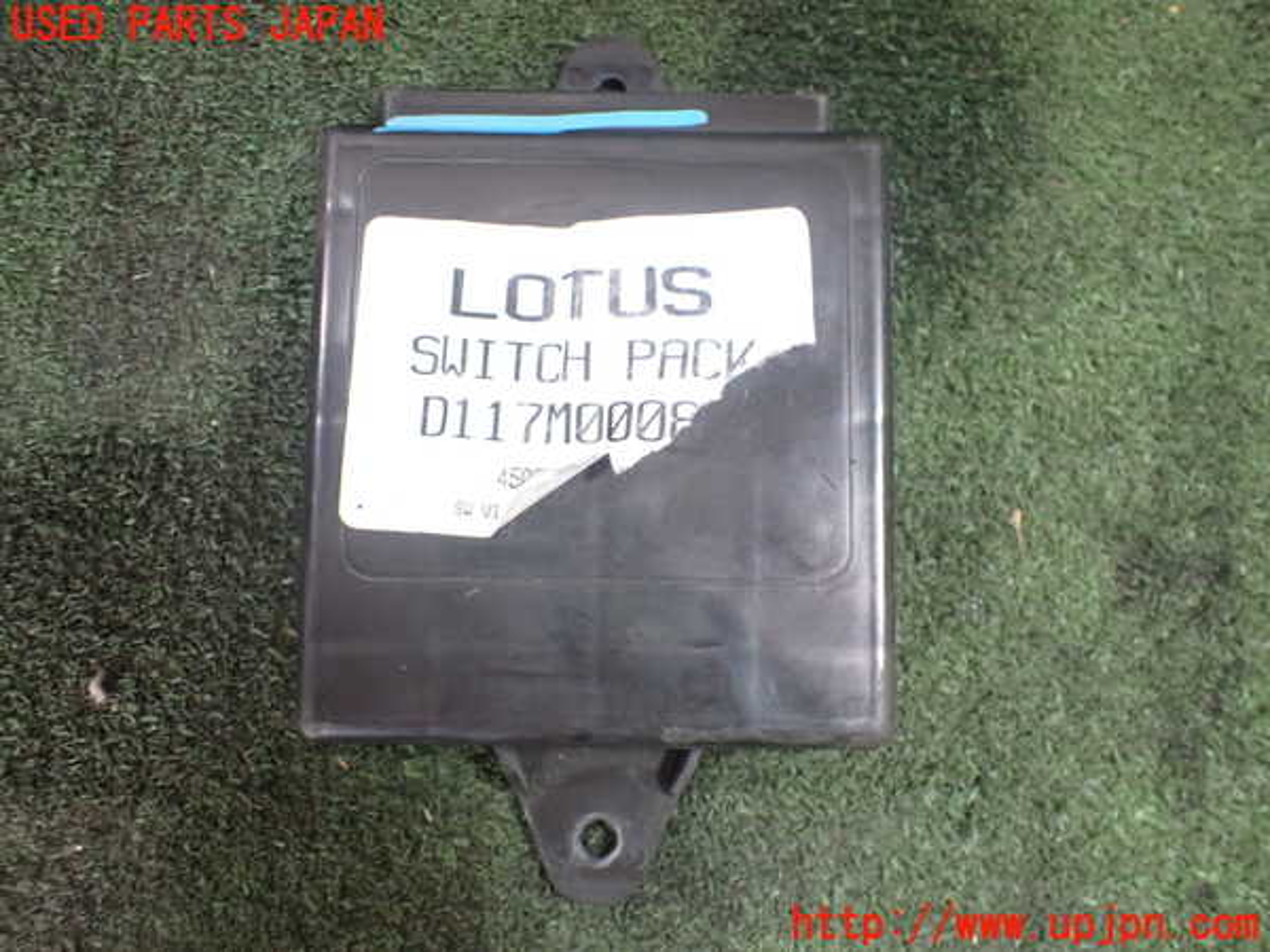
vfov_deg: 46.8
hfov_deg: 60.0
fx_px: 1101
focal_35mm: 30
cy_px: 476
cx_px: 635
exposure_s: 1/60
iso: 800
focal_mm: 5.4
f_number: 2.3
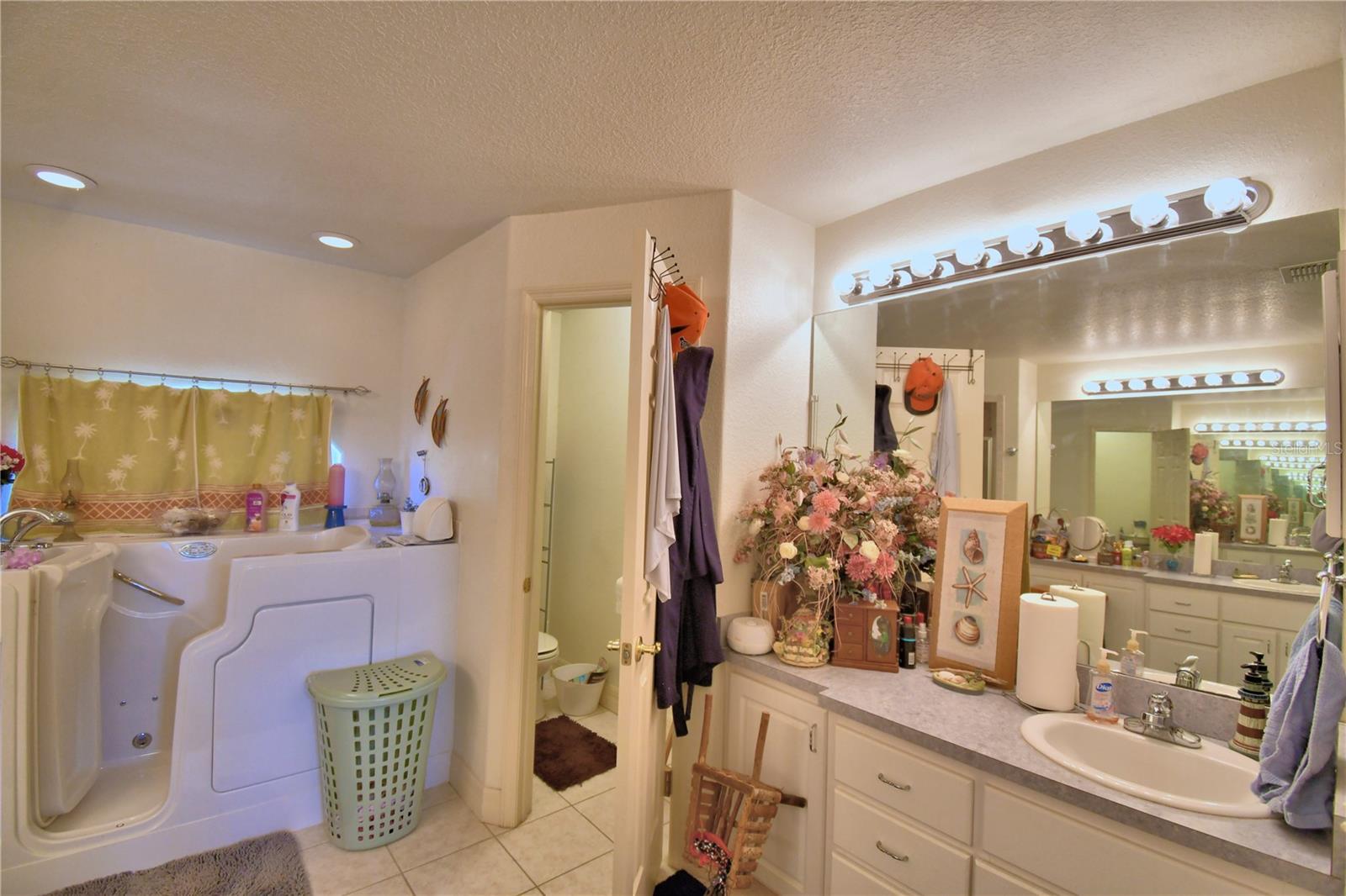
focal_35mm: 15
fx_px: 561
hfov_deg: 100.4
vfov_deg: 77.3
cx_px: 673
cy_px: 448
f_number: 4.5
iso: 400
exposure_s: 1/40
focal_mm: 10
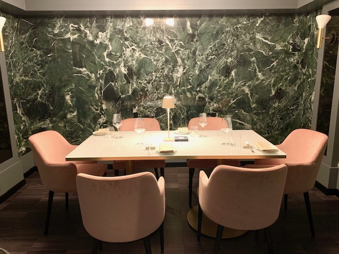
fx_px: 255
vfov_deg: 53.1
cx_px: 170
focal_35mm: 26
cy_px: 127
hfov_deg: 67.3
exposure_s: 1/25
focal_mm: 4.25
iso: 400
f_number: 1.8
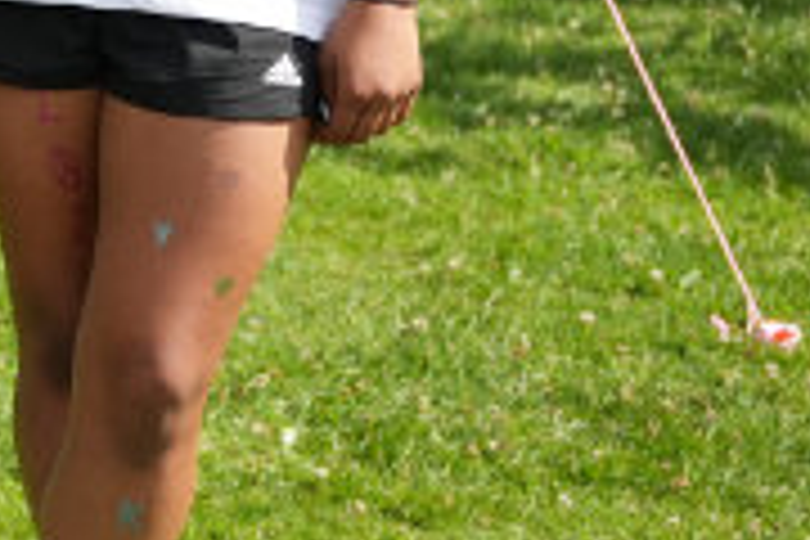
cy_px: -538
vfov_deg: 6.0
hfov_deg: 8.5
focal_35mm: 224
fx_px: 5033
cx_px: -1062
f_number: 2.8
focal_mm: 39.3
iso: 400
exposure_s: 1/4000
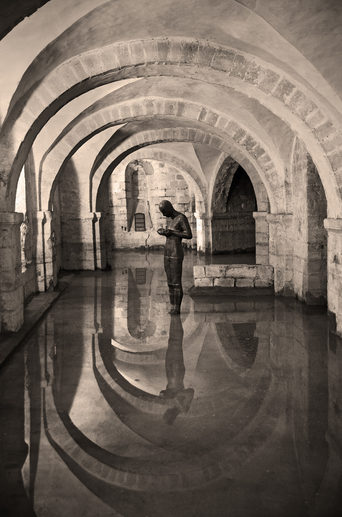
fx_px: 773
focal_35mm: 54
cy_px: 258
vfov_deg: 36.9
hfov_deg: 24.9
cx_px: 171
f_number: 4
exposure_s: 1/20
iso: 800
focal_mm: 36
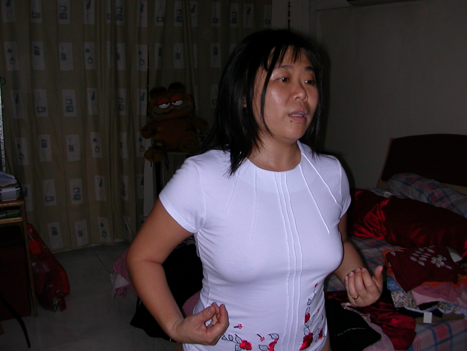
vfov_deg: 38.7
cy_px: 176
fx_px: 499
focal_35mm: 37
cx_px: 234
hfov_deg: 50.1
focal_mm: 5.6
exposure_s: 1/59.9
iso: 100
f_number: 2.7
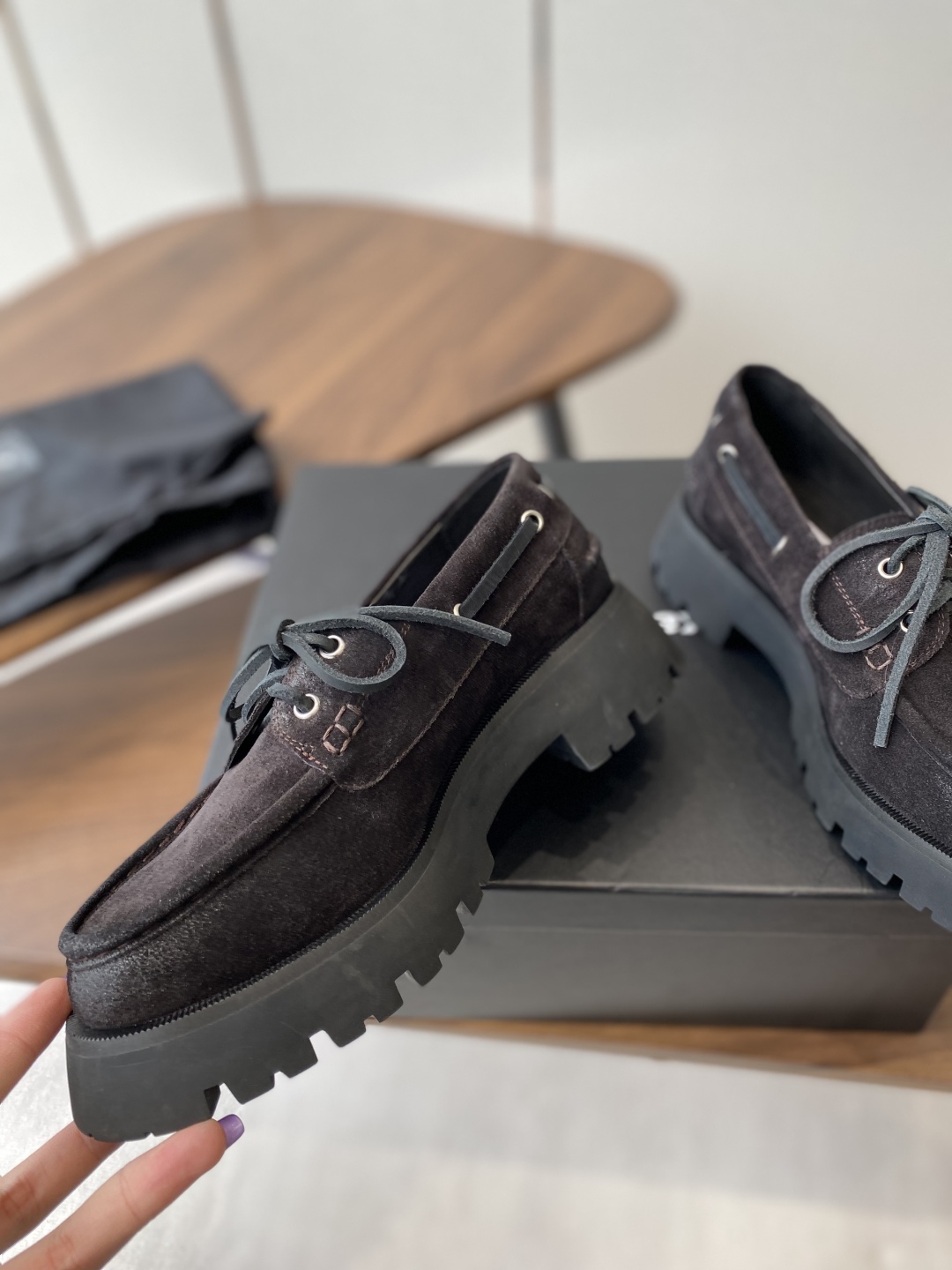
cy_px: 635
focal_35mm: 26
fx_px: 953
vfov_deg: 67.3
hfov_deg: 53.1
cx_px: 476
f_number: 1.8
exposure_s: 1/122
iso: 50
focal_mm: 4.25
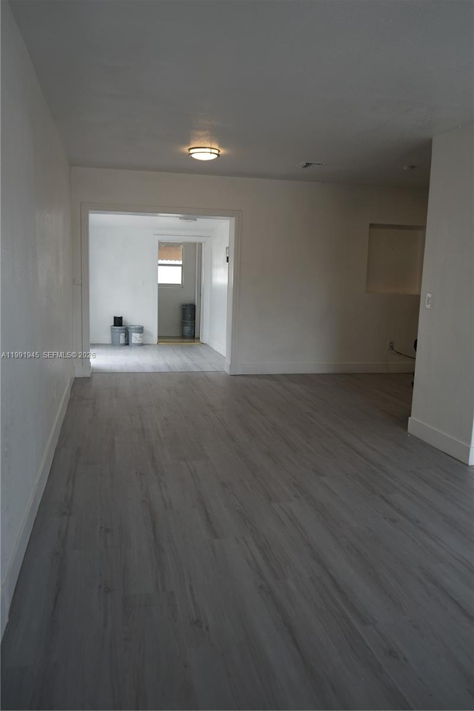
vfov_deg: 65.5
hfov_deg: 46.4
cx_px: 237
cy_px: 356
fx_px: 553
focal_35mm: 28
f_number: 4
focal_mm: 28
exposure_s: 1/160
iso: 160
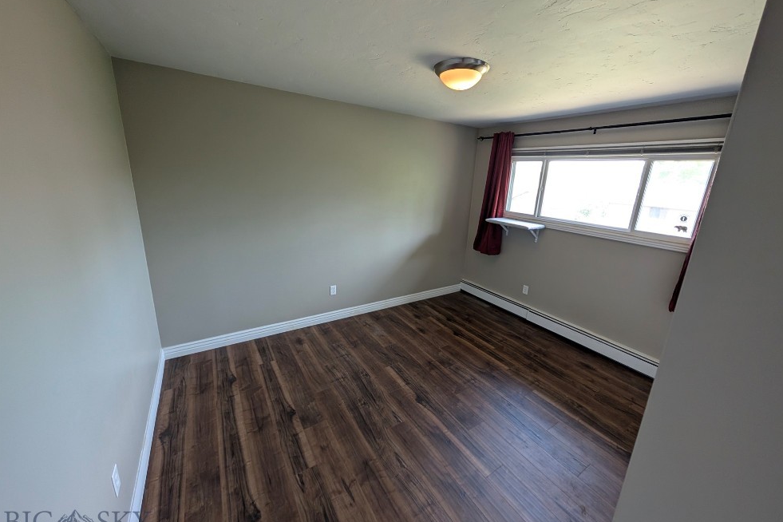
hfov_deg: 108.3
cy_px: 250
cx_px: 403
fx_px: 283
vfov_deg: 85.4
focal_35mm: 13
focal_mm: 2.02
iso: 124
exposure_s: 1/62.2
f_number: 1.7
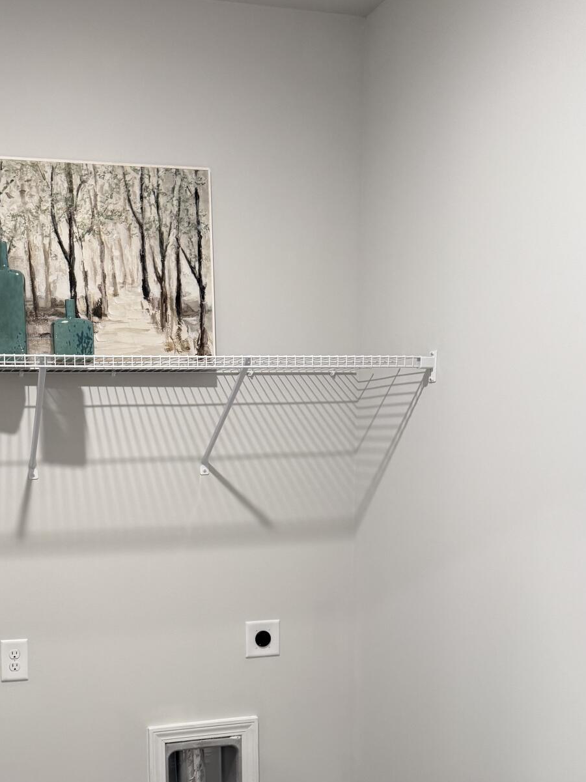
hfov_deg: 34.9
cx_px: 123
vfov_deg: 44.8
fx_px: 903
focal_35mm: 40
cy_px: 609
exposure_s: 1/60
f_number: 1.78
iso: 250
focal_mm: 6.76
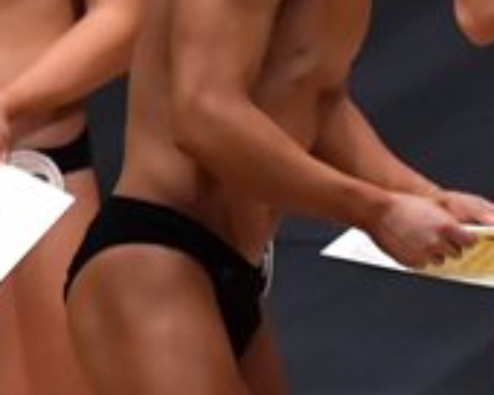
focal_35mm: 1217
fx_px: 17793
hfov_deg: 1.6
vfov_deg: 1.3
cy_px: 317
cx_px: 722
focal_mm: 190
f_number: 5.6
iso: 6400
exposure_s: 1/400
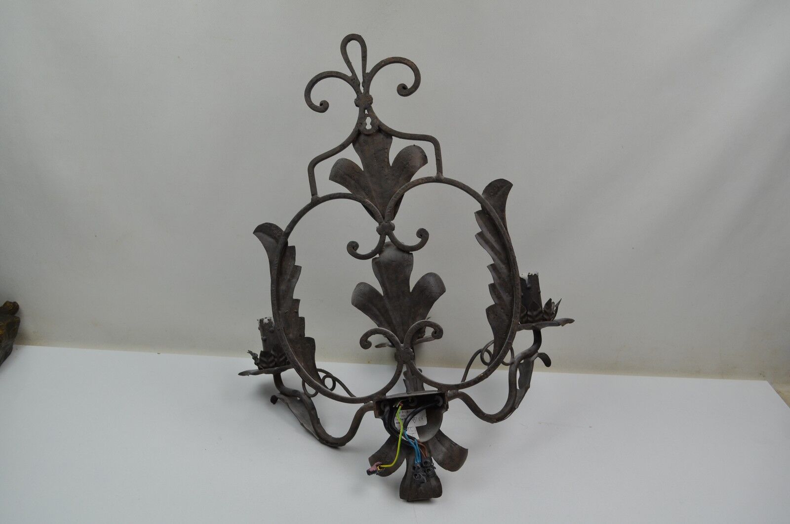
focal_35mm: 33
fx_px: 723
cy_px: 262
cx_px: 395
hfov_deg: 57.3
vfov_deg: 39.8
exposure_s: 1/125
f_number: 5.6
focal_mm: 22
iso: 360
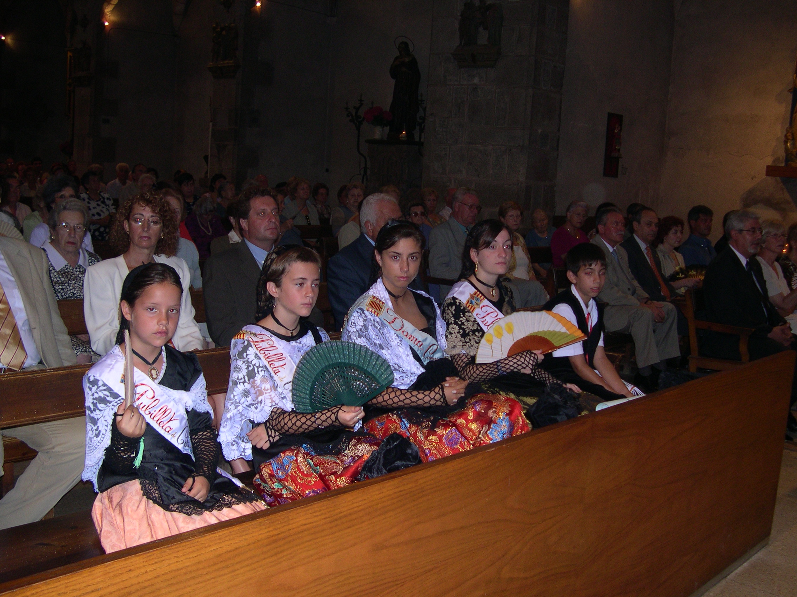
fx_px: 875
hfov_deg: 49.0
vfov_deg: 37.7
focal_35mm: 38
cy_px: 298
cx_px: 398
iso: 190
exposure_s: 1/60
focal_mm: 8
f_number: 2.8
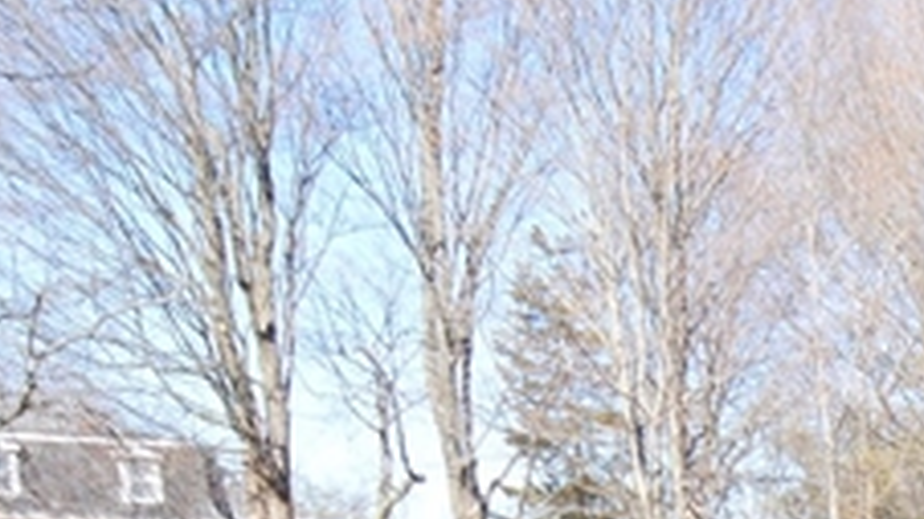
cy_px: 1208
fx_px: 1920
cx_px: 1423
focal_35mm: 78
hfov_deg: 22.0
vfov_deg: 12.4
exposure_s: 1/125
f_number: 5.6
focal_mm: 11
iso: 100
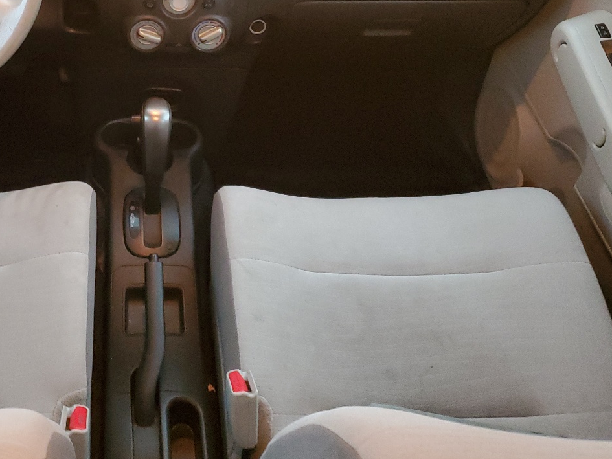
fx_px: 778
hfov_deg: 41.6
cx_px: 148
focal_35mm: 44
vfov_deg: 32.1
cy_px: 104
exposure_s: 1/15
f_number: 1.5
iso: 443
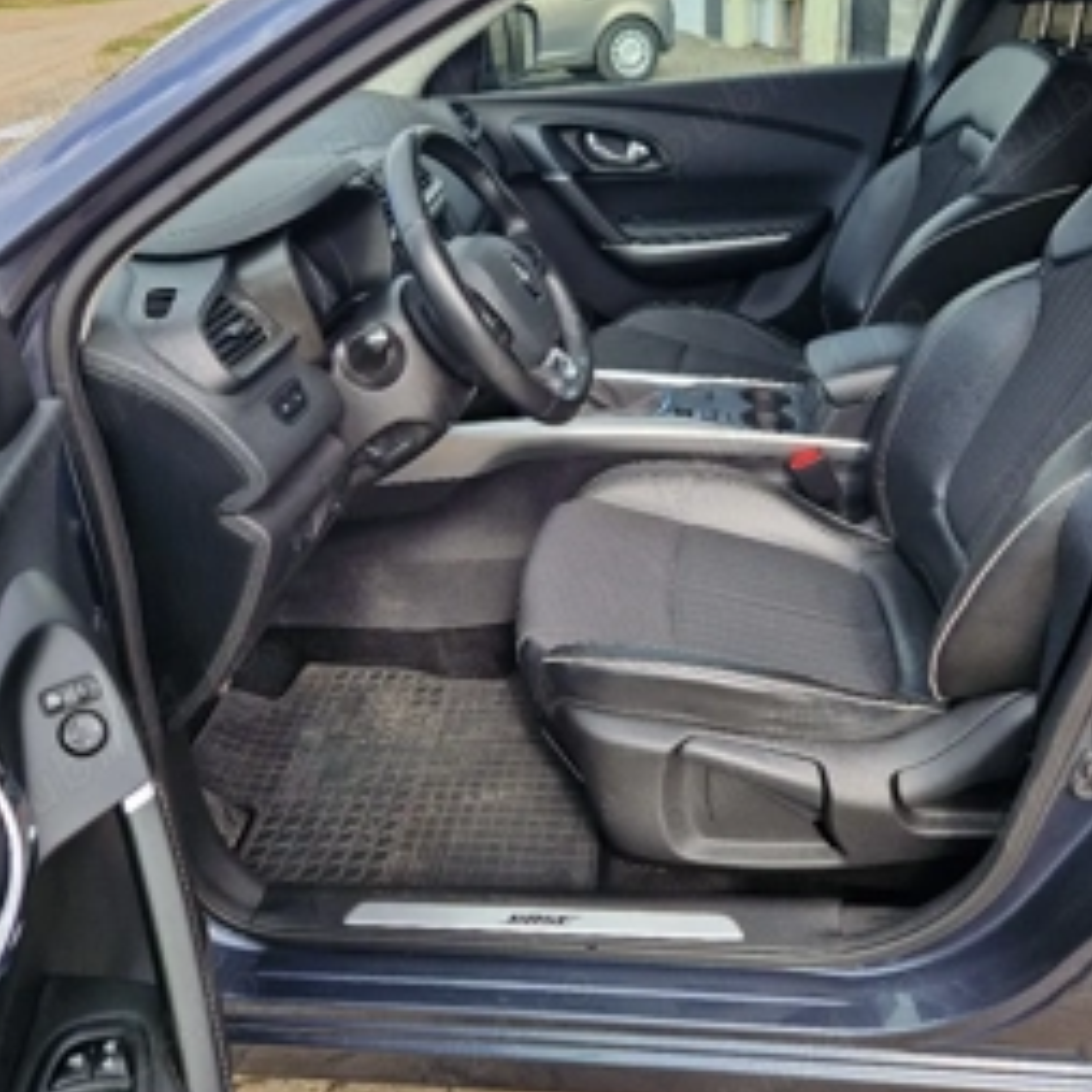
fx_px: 1142
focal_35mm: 32
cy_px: 451
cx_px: 542
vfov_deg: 50.9
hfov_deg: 51.1
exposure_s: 1/435
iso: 50
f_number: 1.8
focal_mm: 5.4
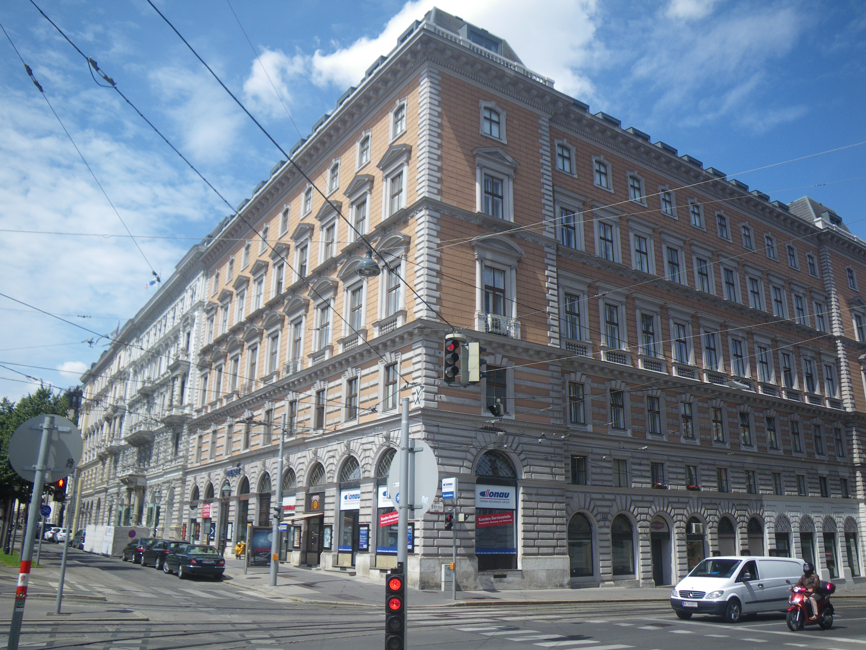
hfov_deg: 63.4
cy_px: 325
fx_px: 700
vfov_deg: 49.7
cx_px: 433
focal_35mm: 28
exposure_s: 1/500
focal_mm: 5
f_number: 3.5
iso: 50
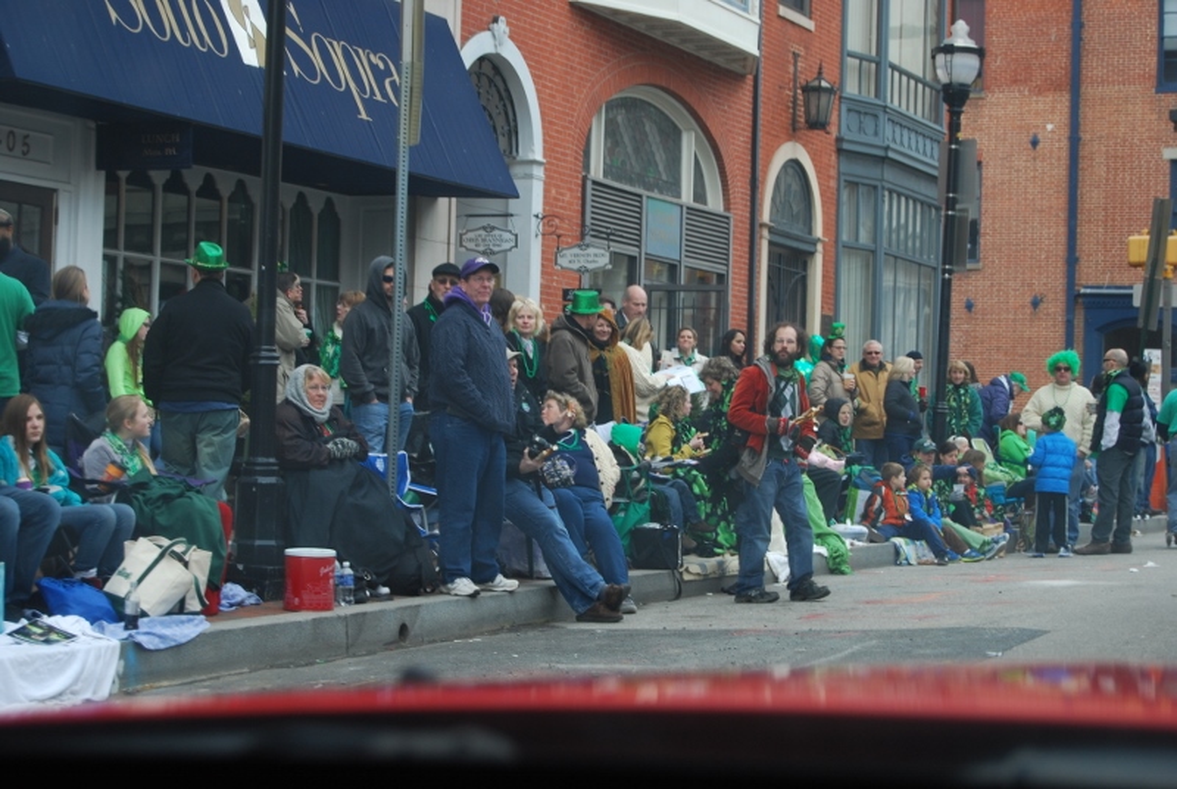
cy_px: 394
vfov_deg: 17.6
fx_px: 2554
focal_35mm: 78
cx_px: 588
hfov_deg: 26.0
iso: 200
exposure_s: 1/60
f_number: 5.6
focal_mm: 52
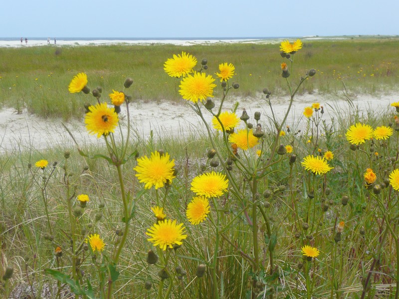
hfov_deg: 27.0
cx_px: 200
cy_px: 150
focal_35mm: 72
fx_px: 830
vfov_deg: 20.4
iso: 100
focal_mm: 11.8
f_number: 4.6
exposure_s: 1/500
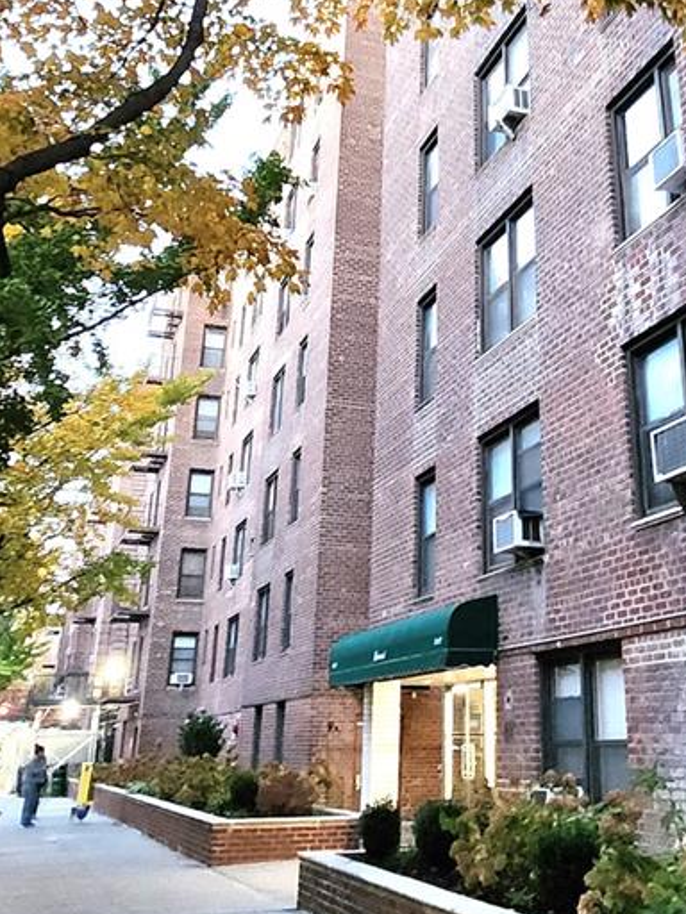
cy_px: 220
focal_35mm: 39
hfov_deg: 36.3
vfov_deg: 46.0
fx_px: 1031
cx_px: 482
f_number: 2.2
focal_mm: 1.74
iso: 640
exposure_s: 1/24
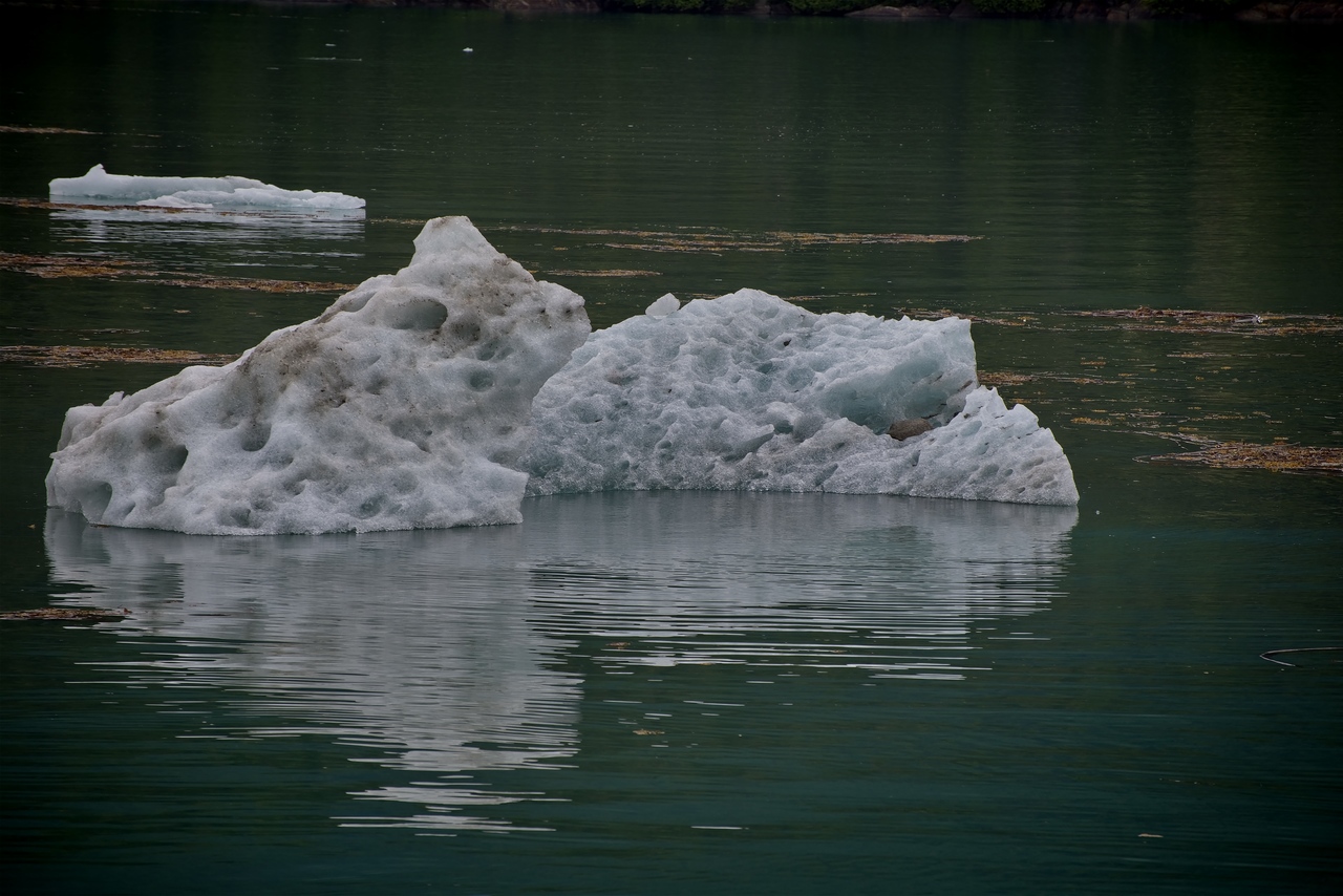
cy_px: 448
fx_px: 7276
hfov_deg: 10.5
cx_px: 672
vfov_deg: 7.0
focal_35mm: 195
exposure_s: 1/400
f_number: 7.1
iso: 100
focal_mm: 195
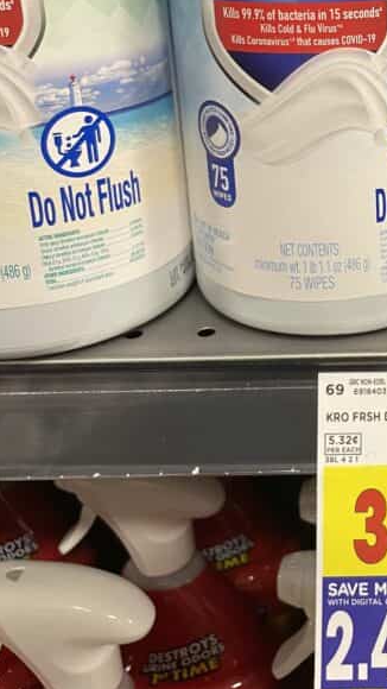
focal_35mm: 50
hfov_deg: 22.5
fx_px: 913
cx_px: 433
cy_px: 169
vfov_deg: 40.1
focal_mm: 4.2
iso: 125
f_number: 1.6
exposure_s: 1/63
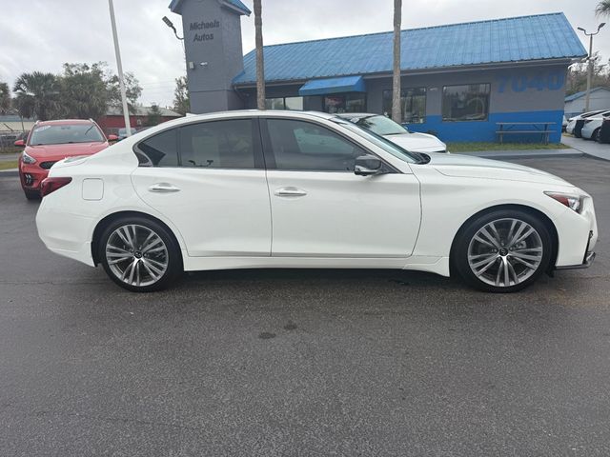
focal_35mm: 24
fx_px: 423
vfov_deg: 56.8
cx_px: 305
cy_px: 228
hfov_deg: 71.6
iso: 80
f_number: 1.78
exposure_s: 1/3279
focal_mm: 6.76
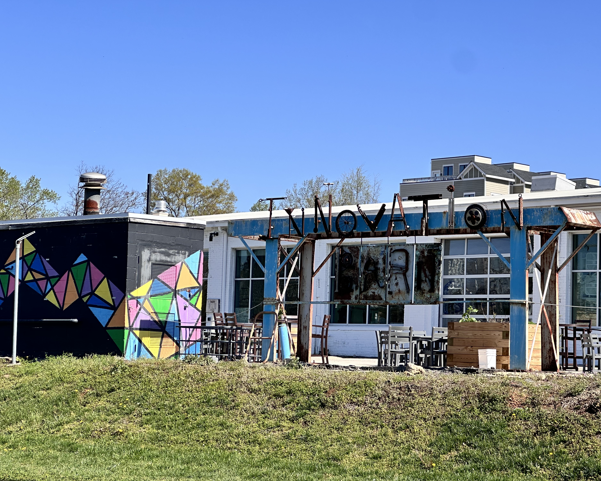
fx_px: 1441
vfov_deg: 18.9
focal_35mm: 81
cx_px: 318
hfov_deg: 23.6
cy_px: 239
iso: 32
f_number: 2.8
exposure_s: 1/690
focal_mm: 9
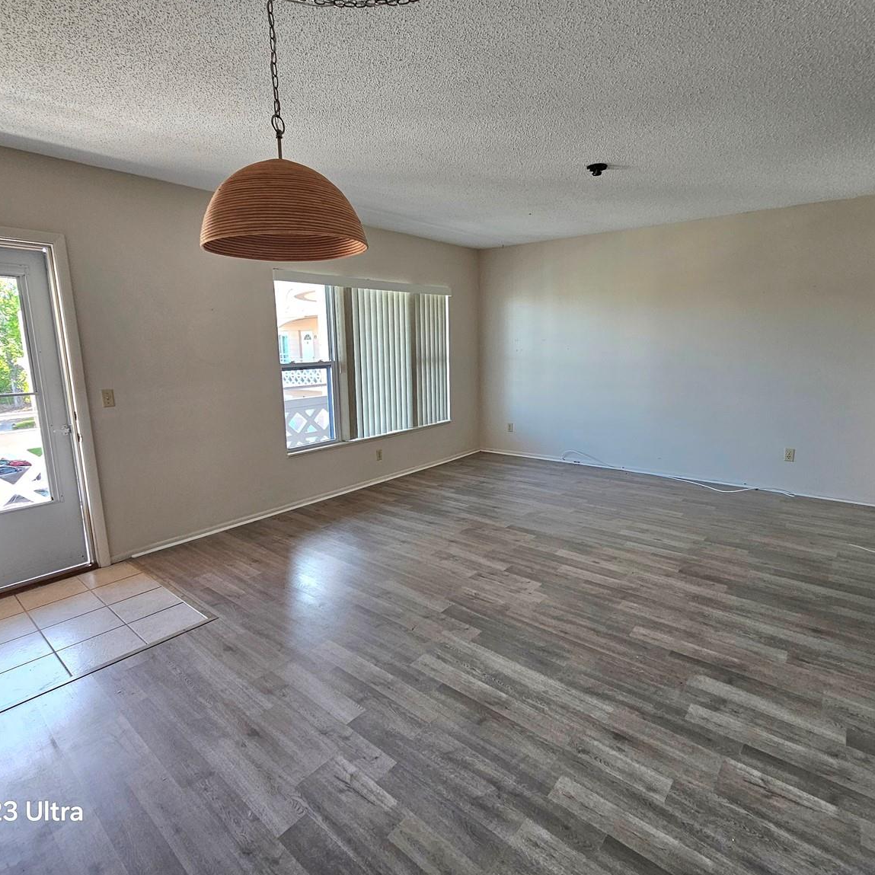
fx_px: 458
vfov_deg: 87.4
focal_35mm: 16
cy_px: 423
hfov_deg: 87.4
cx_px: 431
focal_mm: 2.2
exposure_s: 1/77.5
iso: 125
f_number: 2.2
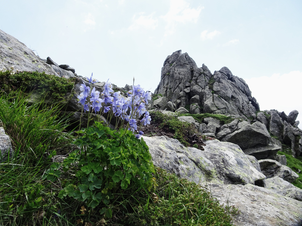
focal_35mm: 24
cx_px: 151
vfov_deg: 56.8
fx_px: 209
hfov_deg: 71.6
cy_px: 113
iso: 80
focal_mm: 4.1
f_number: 3.5
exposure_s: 1/500
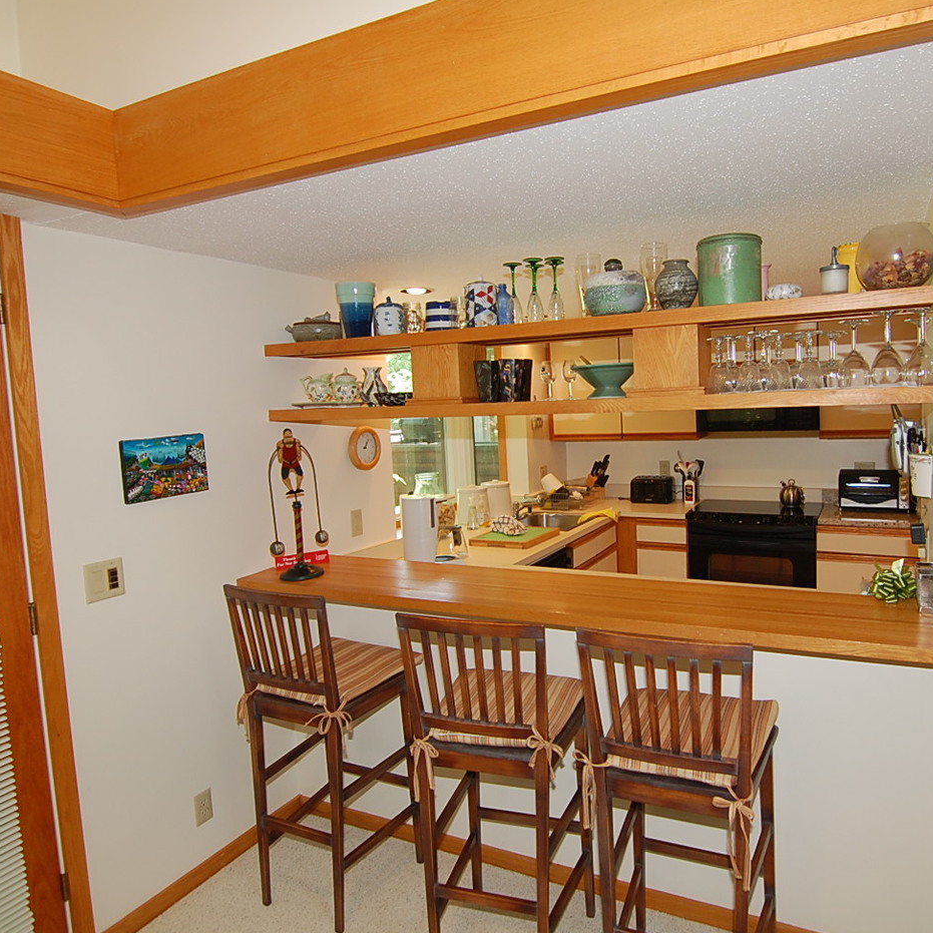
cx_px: 542
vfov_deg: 70.5
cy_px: 458
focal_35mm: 22
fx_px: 660
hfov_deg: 70.0
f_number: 4
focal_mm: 11
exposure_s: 1/60
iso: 400
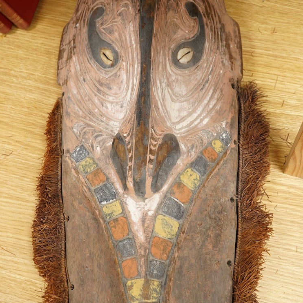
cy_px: 148
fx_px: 574
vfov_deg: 29.6
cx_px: 152
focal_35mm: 58
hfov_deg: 29.6
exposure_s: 1/125
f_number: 8
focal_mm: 30
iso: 2000
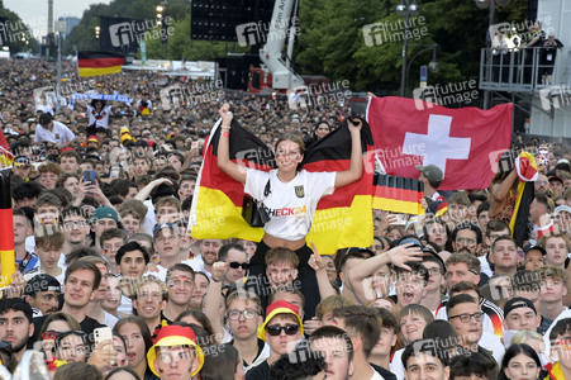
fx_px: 1902
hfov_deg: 17.1
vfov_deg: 11.4
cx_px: 286
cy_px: 190
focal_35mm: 120
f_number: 8
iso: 4000
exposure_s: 1/200
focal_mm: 120
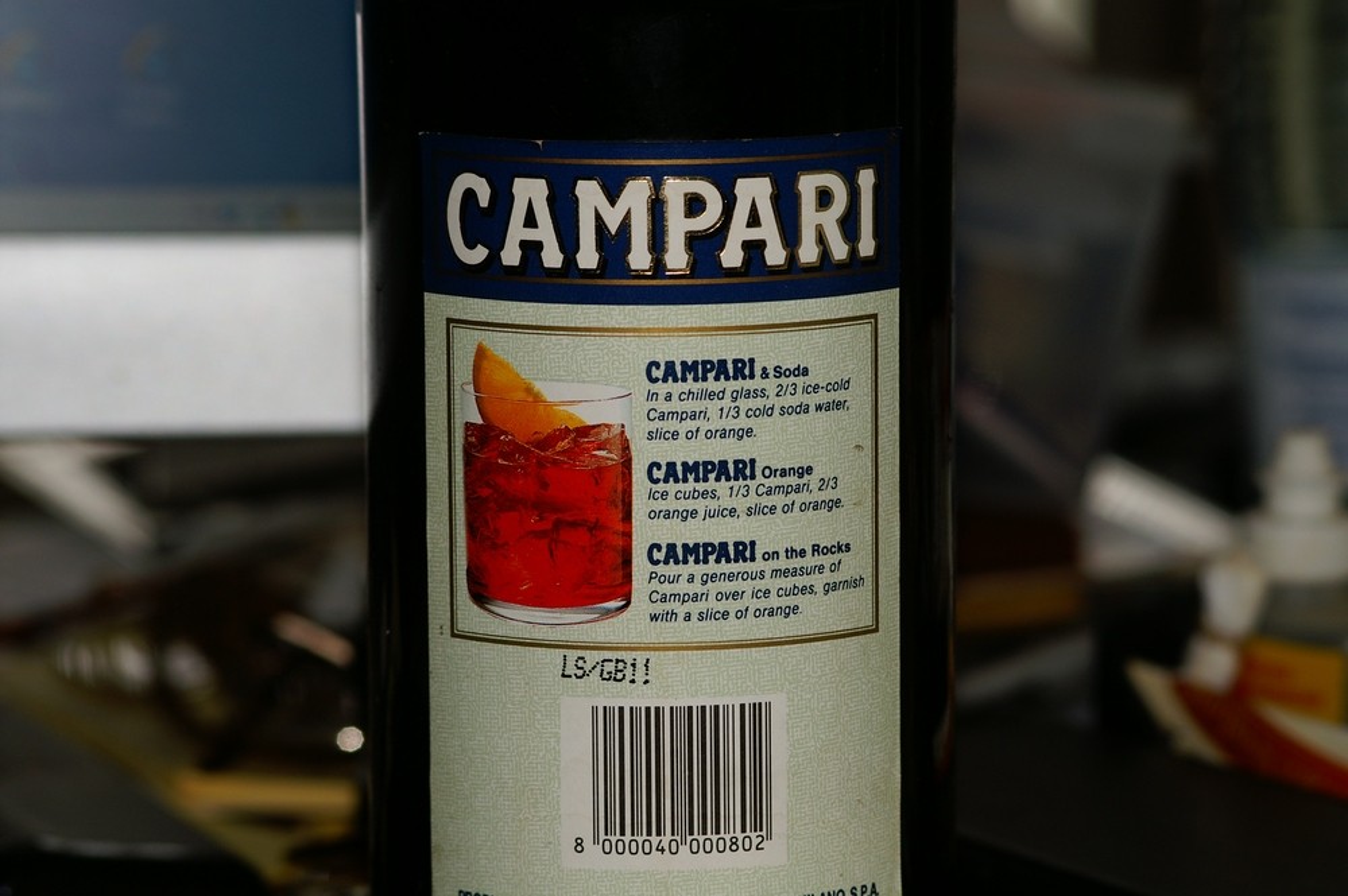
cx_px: 674
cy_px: 448
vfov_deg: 3.0
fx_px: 16836
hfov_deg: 4.6
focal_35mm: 450
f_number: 11
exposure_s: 1/125
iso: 200
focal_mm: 300
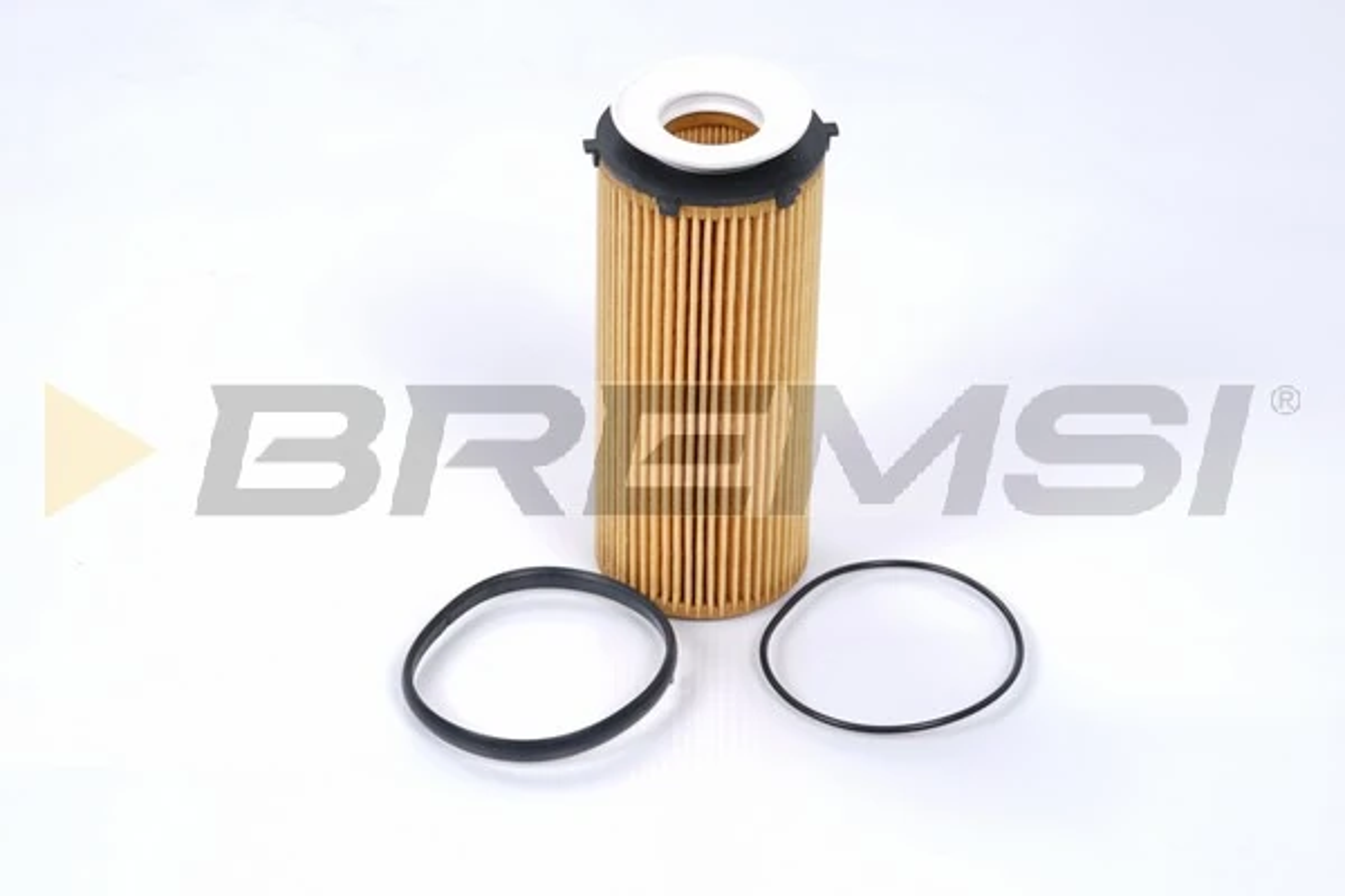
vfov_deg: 25.5
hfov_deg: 37.5
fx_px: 1980
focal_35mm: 53
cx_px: 672
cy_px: 448
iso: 50
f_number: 13
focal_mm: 53
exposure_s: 1/200
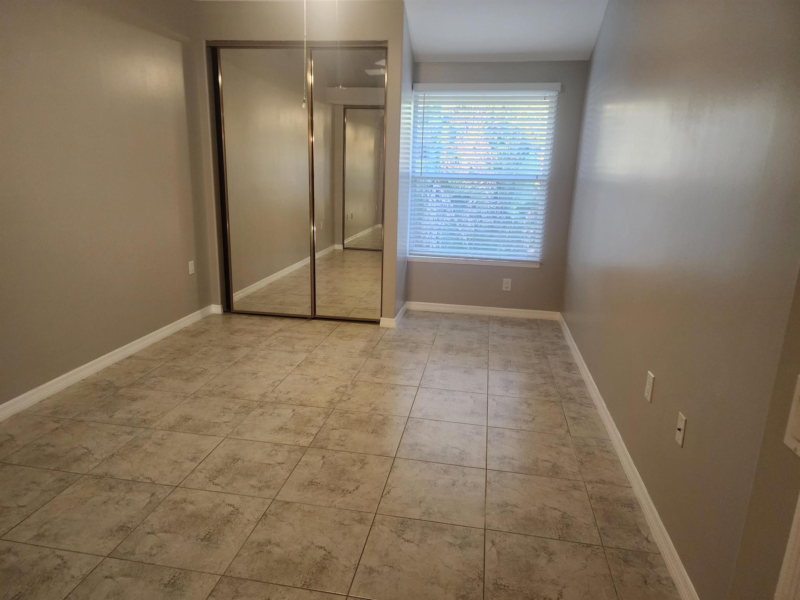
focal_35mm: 23
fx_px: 532
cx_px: 400
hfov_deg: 73.9
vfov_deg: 58.9
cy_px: 300
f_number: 1.8
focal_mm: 6.4
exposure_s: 1/120
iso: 500
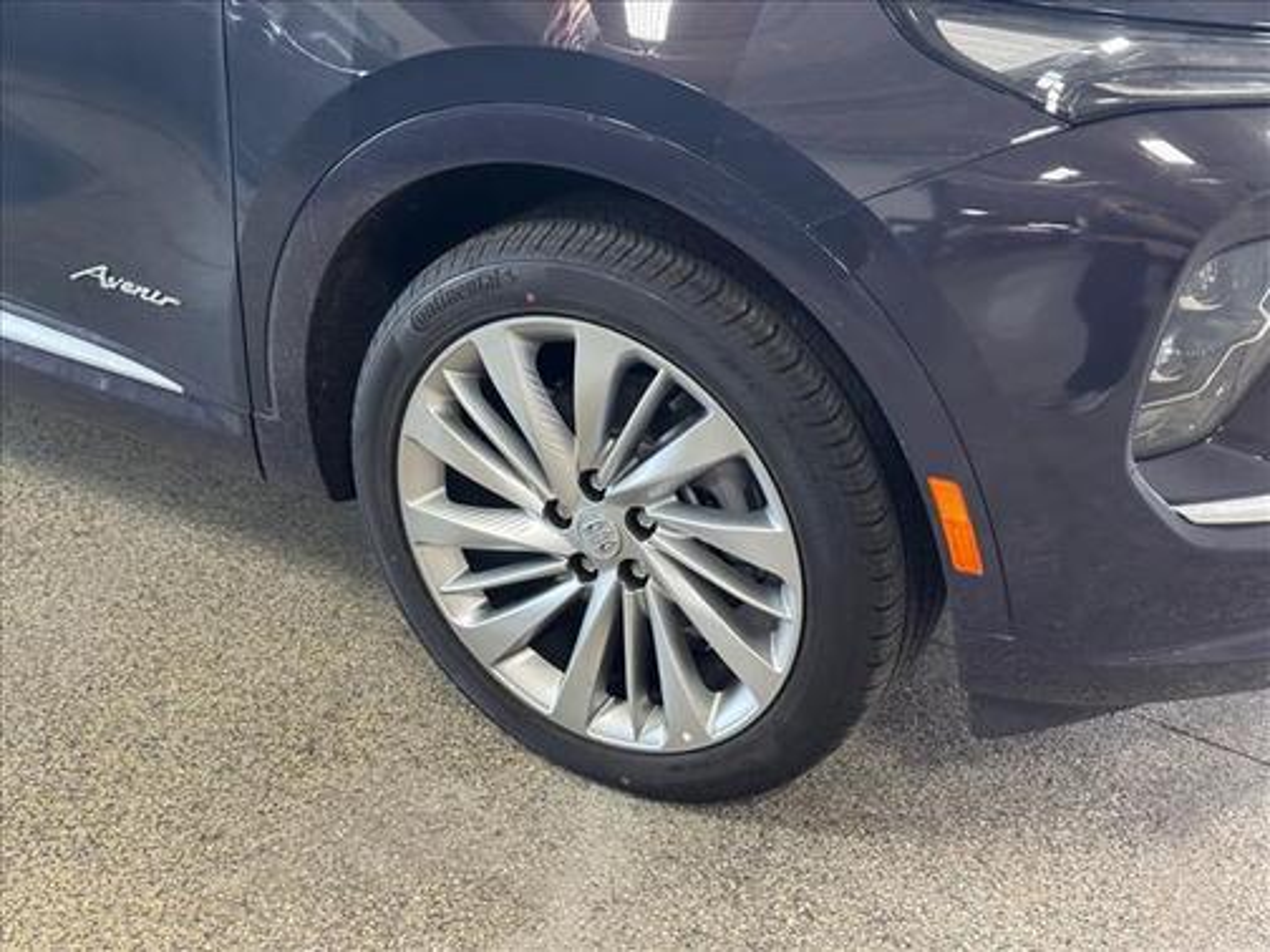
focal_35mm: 48
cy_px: 476
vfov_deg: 30.3
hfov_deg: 39.7
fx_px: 1761
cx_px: 635
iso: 250
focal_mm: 6.76
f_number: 1.78
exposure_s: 1/60
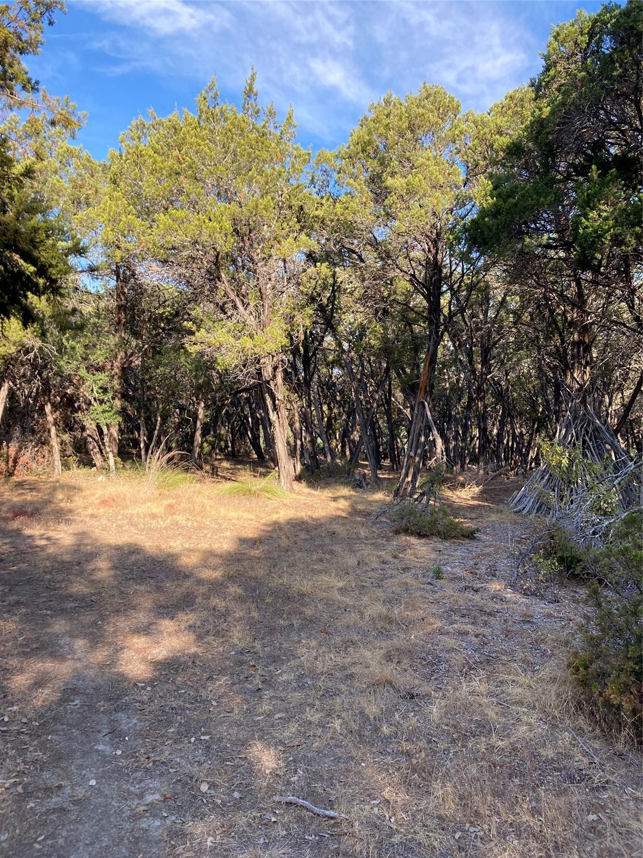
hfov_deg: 49.7
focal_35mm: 28
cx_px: 322
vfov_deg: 63.4
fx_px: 693
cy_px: 429
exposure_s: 1/467
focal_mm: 3.99
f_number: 1.8
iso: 20
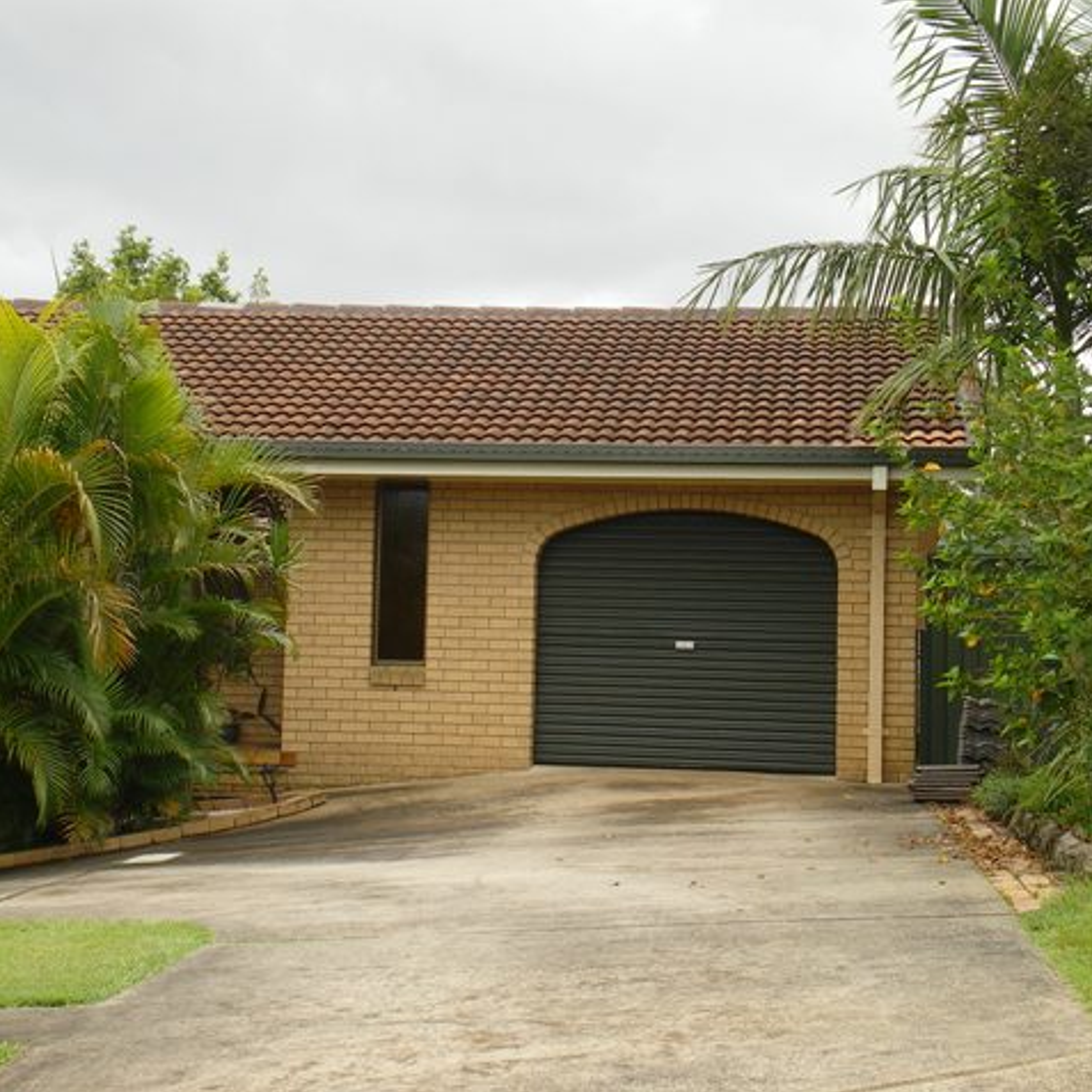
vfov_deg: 24.7
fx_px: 2498
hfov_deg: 24.7
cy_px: 545
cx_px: 508
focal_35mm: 70
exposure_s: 1/100
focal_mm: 10.3
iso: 50
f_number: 5.9
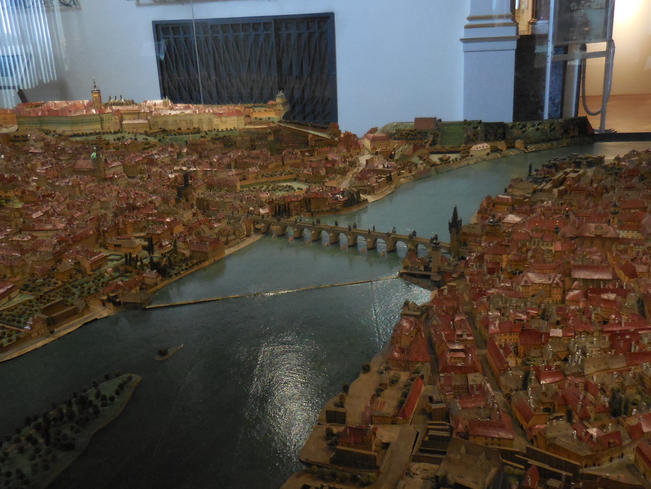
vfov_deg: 42.9
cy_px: 244
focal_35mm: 33
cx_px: 326
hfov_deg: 55.4
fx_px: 621
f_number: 3.7
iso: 800
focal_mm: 5.9
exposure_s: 1/10
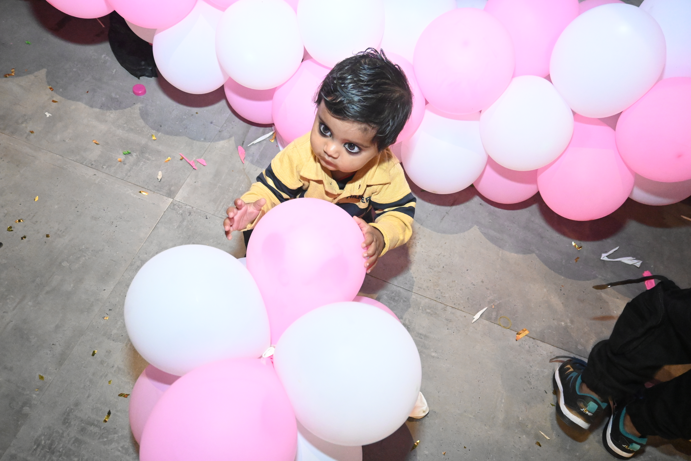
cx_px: 346
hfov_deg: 68.9
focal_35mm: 26
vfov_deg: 49.1
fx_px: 504
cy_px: 230
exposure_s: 1/60
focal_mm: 17.5
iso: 6400
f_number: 3.5
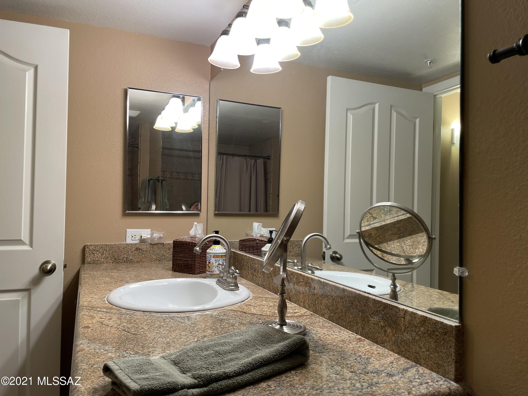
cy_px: 198
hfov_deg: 67.3
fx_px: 397
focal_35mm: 26
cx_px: 264
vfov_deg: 53.1
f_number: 1.6
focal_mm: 4.2
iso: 100
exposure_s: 1/120
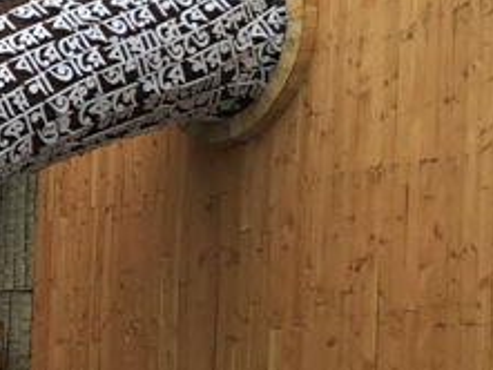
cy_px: 270
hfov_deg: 16.9
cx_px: -254
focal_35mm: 105
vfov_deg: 14.1
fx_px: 1496
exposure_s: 1/106
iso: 25
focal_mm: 4.15
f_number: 2.2
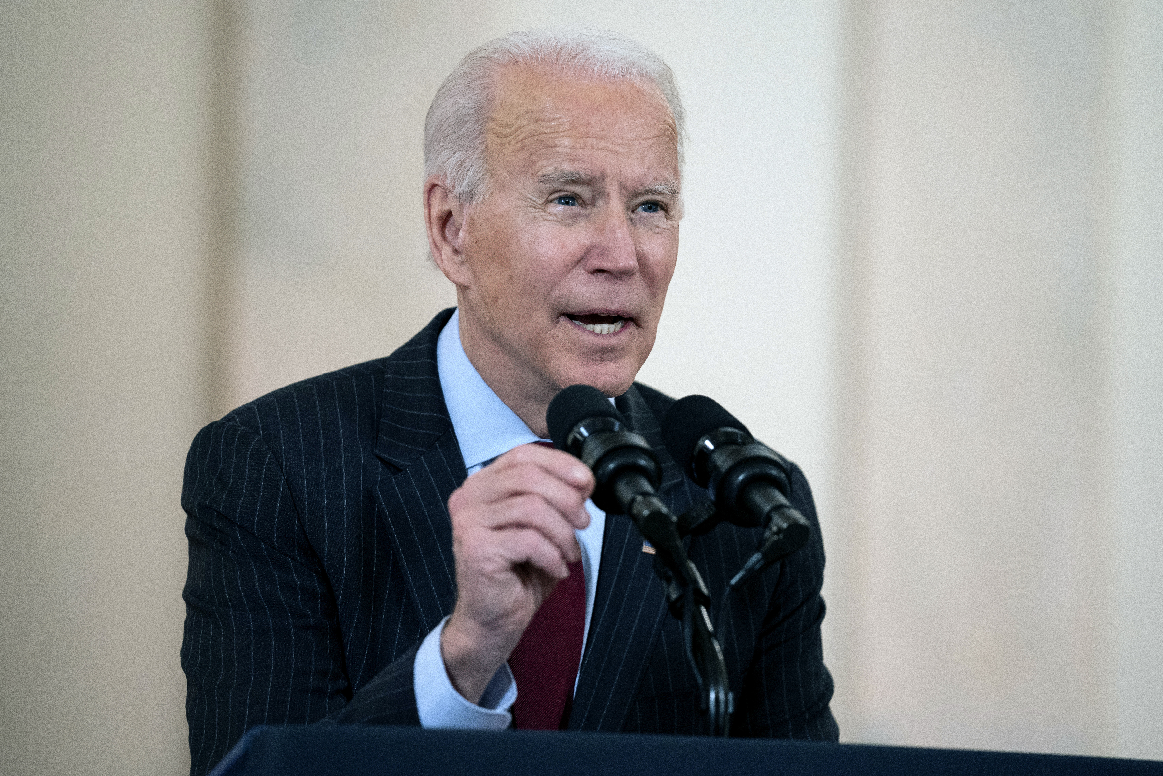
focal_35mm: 194
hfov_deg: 10.6
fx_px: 6267
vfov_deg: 7.1
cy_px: 388
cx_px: 582
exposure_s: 1/200
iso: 2500
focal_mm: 194
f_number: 2.8
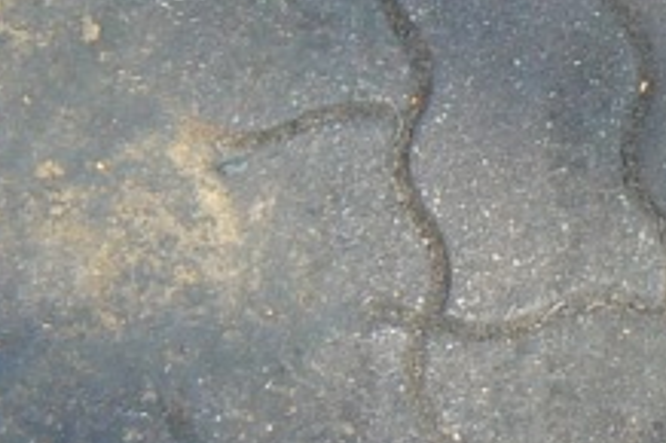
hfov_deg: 11.7
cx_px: 247
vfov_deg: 7.3
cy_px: -639
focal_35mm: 176
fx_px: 3253
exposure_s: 1/125
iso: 80
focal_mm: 6
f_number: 4
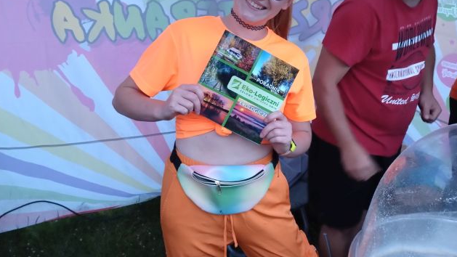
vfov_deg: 32.0
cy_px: 114
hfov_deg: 54.0
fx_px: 448
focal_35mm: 37
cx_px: 228
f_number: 1.7
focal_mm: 4.71
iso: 3016
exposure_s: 1/20
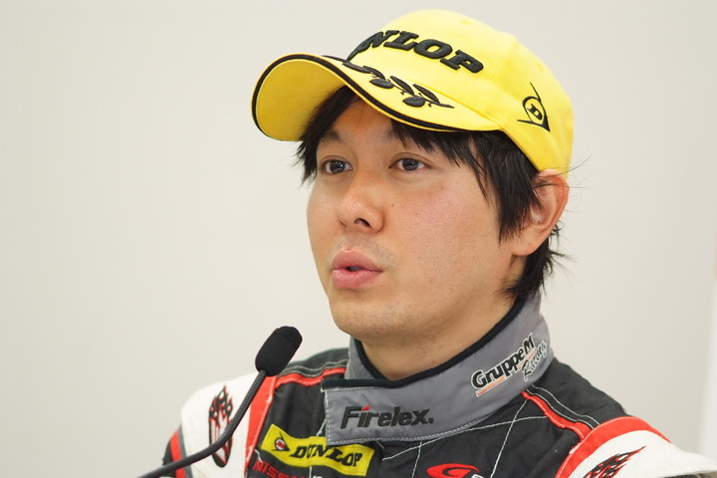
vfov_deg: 5.1
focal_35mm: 270
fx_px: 5377
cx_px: 358
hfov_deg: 7.6
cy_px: 239
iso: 800
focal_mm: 180
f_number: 2.8
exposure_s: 1/125
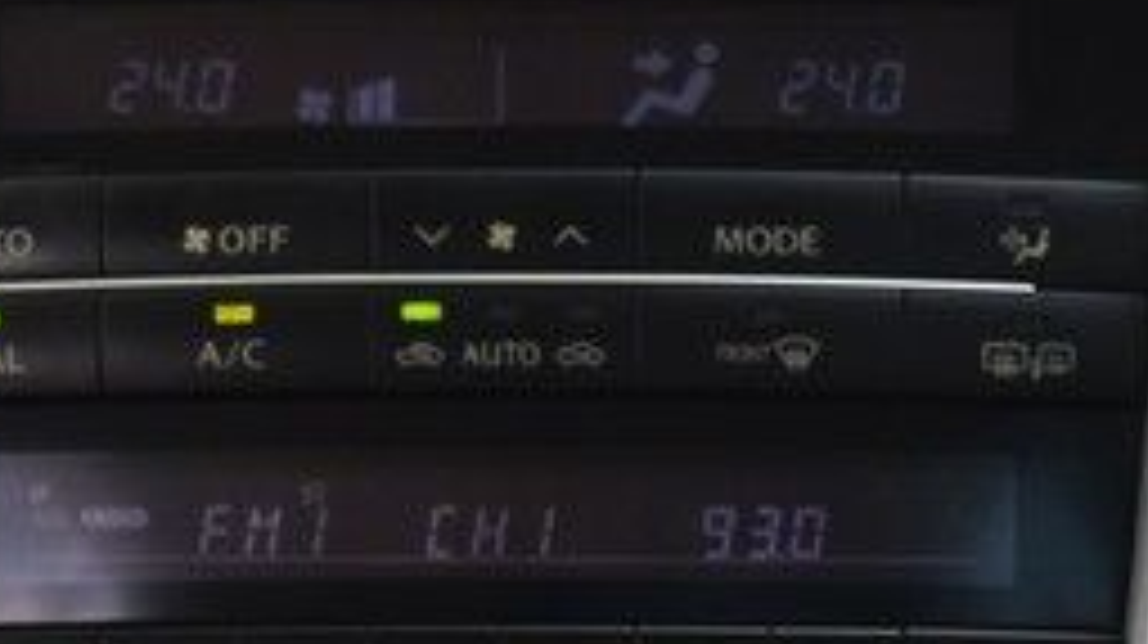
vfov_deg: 4.5
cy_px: 642
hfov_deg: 8.0
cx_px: 464
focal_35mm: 271
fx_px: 8243
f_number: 10
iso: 500
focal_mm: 40
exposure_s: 1/50
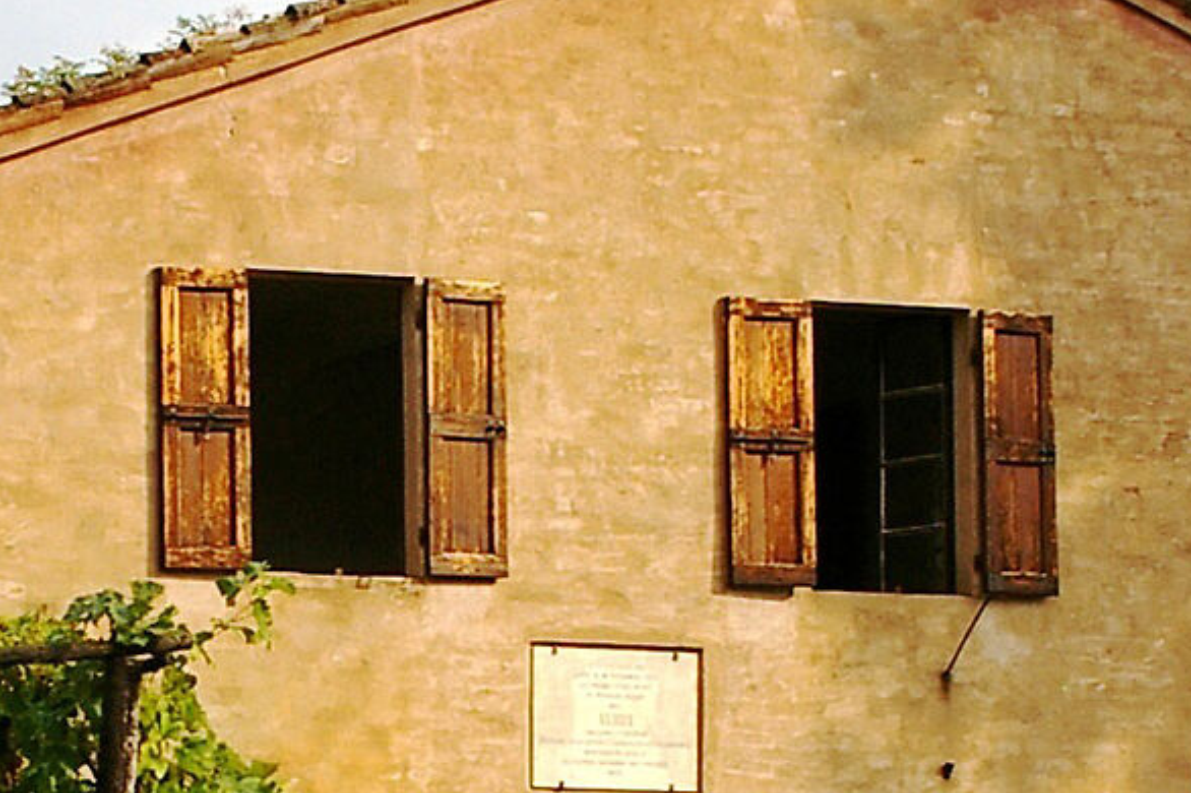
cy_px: 840
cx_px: 144
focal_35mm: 129
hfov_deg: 15.7
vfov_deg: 10.5
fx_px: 4267
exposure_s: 1/350
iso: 200
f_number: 8
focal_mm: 21
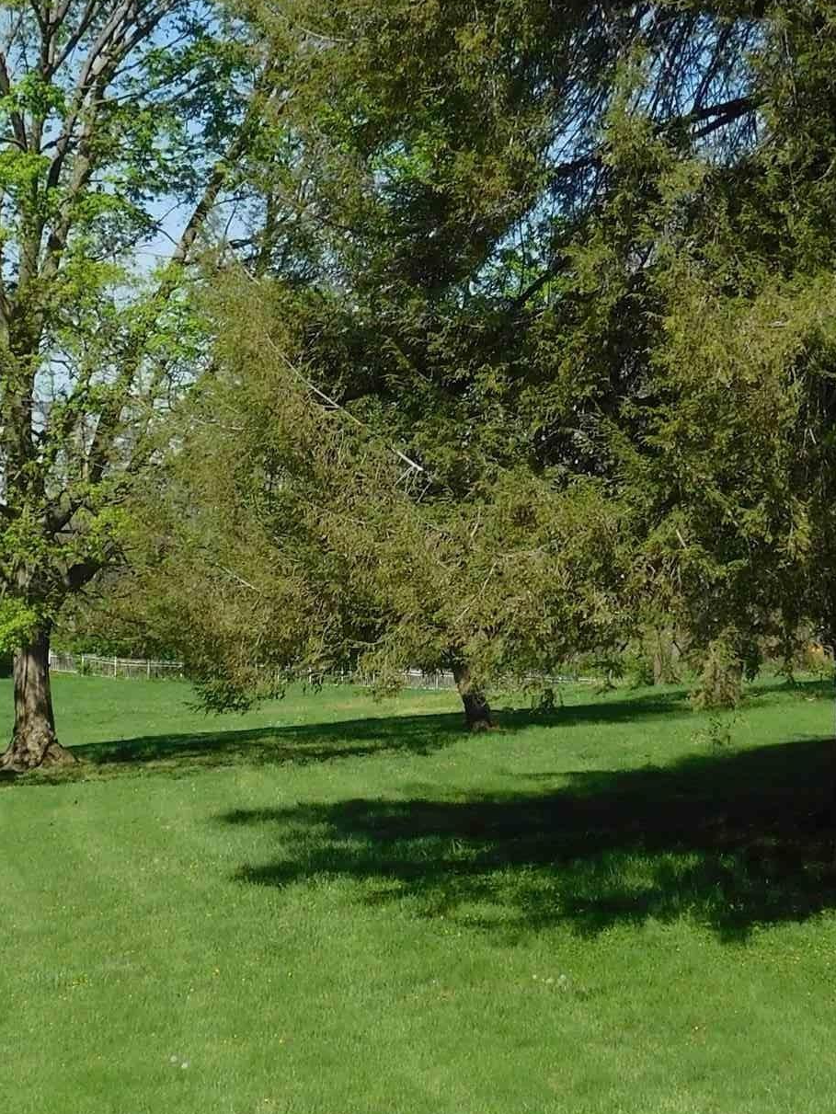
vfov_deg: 27.4
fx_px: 2285
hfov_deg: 20.7
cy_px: 640
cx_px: 338
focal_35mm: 71
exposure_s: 1/400
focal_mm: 4.9
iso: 125
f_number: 6.4
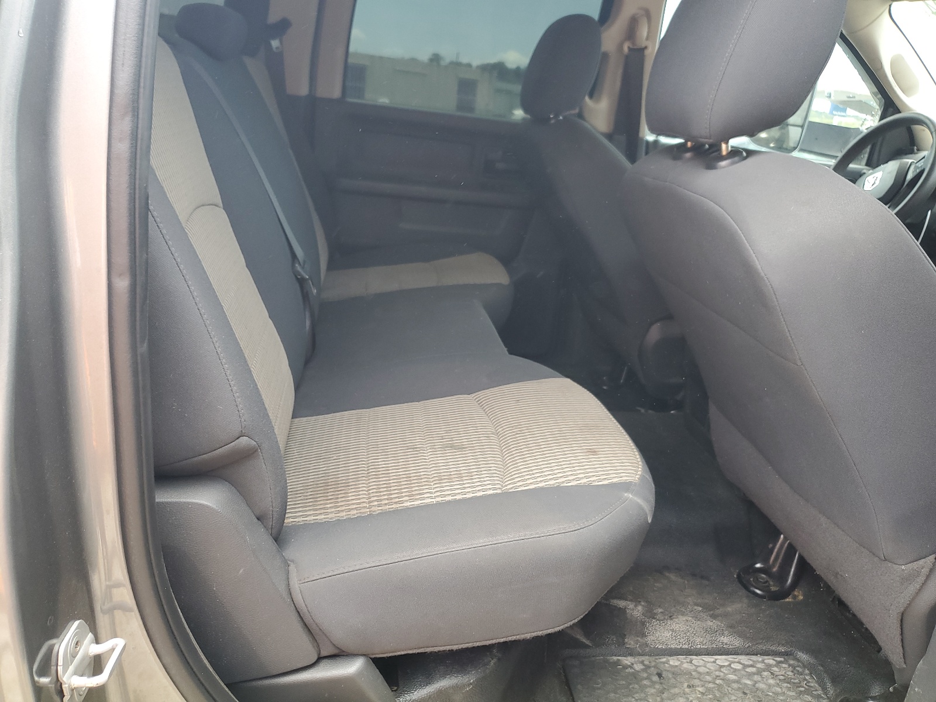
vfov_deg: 53.1
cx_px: 468
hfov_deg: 67.3
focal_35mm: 26
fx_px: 703
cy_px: 351
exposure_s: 1/120
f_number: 1.5
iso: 62
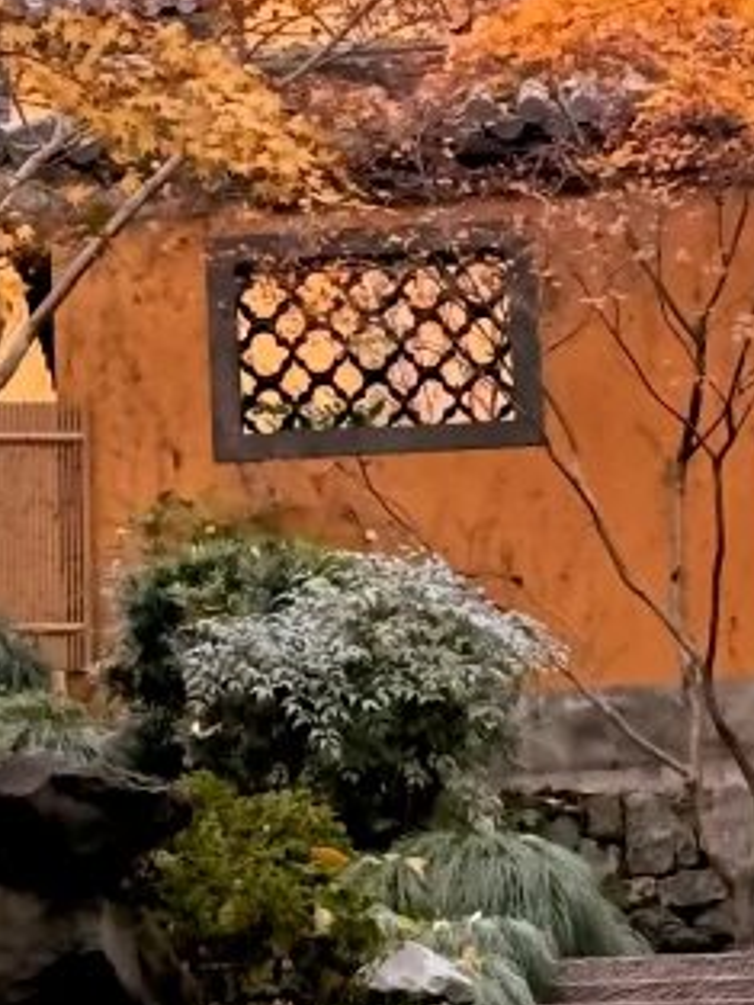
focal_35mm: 221
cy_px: 205
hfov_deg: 6.7
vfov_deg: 8.9
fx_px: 6414
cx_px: 180
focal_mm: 6.76
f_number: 1.78
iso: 80
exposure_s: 1/469
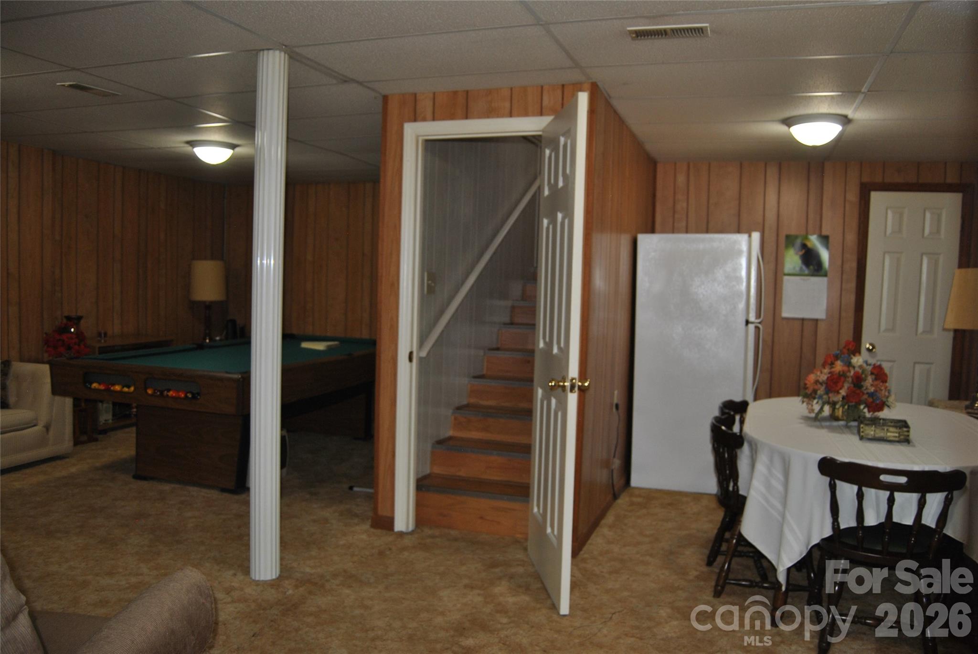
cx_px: 489
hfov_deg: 67.3
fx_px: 734
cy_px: 327
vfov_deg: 48.0
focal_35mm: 27
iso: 200
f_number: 3.5
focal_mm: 18
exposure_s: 1/60
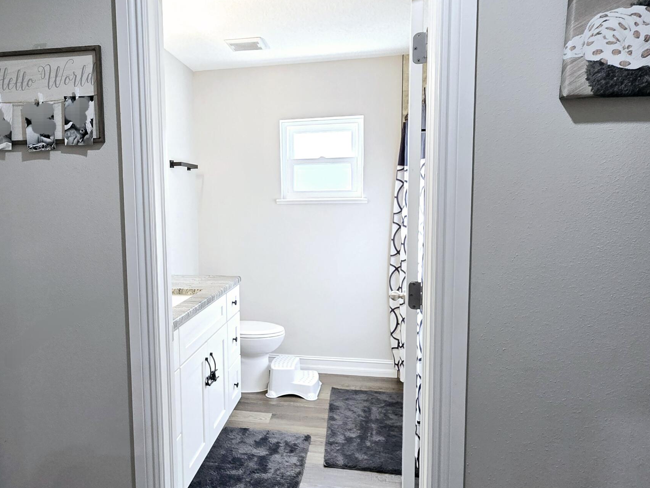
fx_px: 432
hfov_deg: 73.0
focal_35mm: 23
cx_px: 255
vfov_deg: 58.9
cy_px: 250
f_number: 2.2
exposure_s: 1/60.2
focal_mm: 2.2
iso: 125
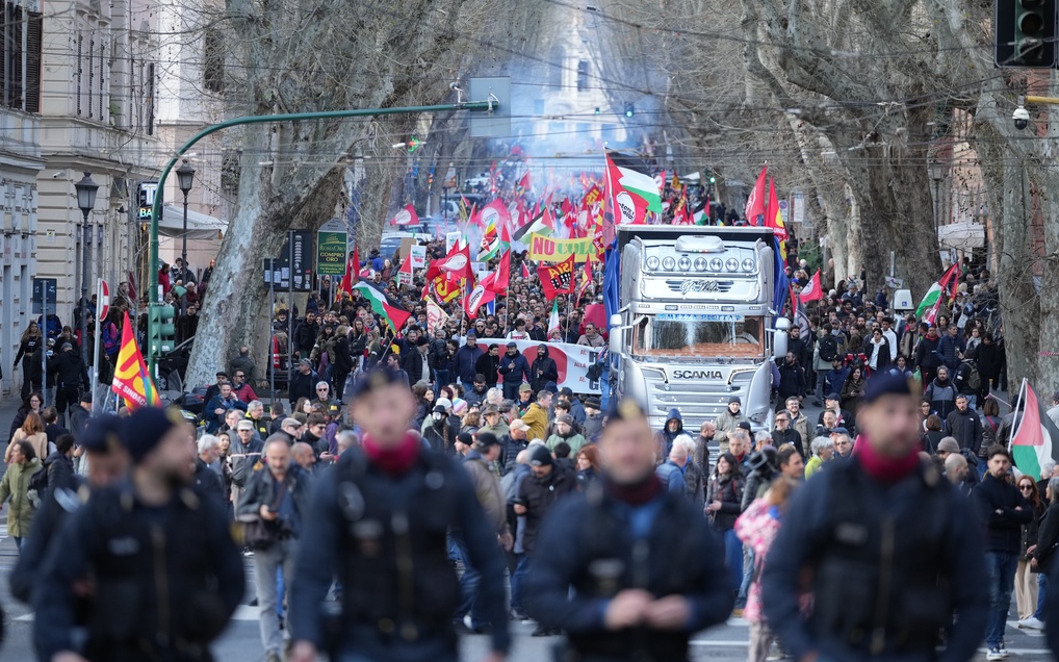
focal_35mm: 205
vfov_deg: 6.4
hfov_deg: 10.2
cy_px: 353
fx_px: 5916
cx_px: 531
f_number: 2.8
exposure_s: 1/500
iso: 800
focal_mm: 200
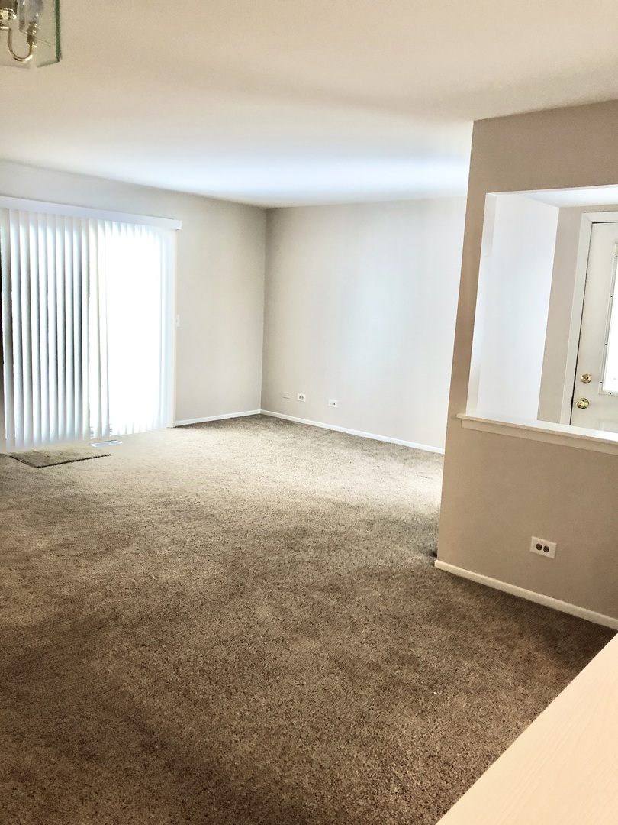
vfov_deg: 63.4
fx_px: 667
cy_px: 412
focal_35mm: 28
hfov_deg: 49.7
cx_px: 309
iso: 50
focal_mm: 3.99
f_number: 1.8
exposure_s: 1/15
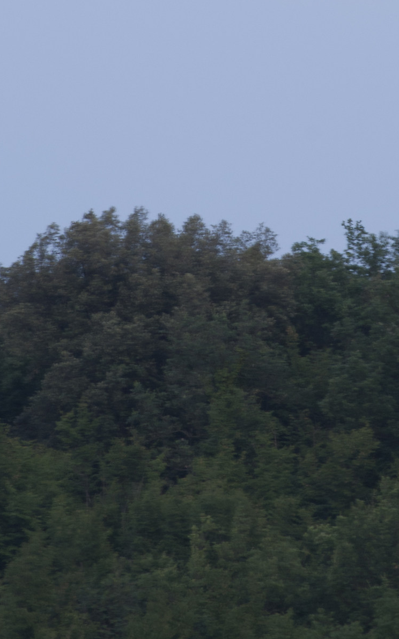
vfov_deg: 3.4
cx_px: 267
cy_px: 101
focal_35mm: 617
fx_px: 10739
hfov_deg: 2.1
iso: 140
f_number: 11
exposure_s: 1.6
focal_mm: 200
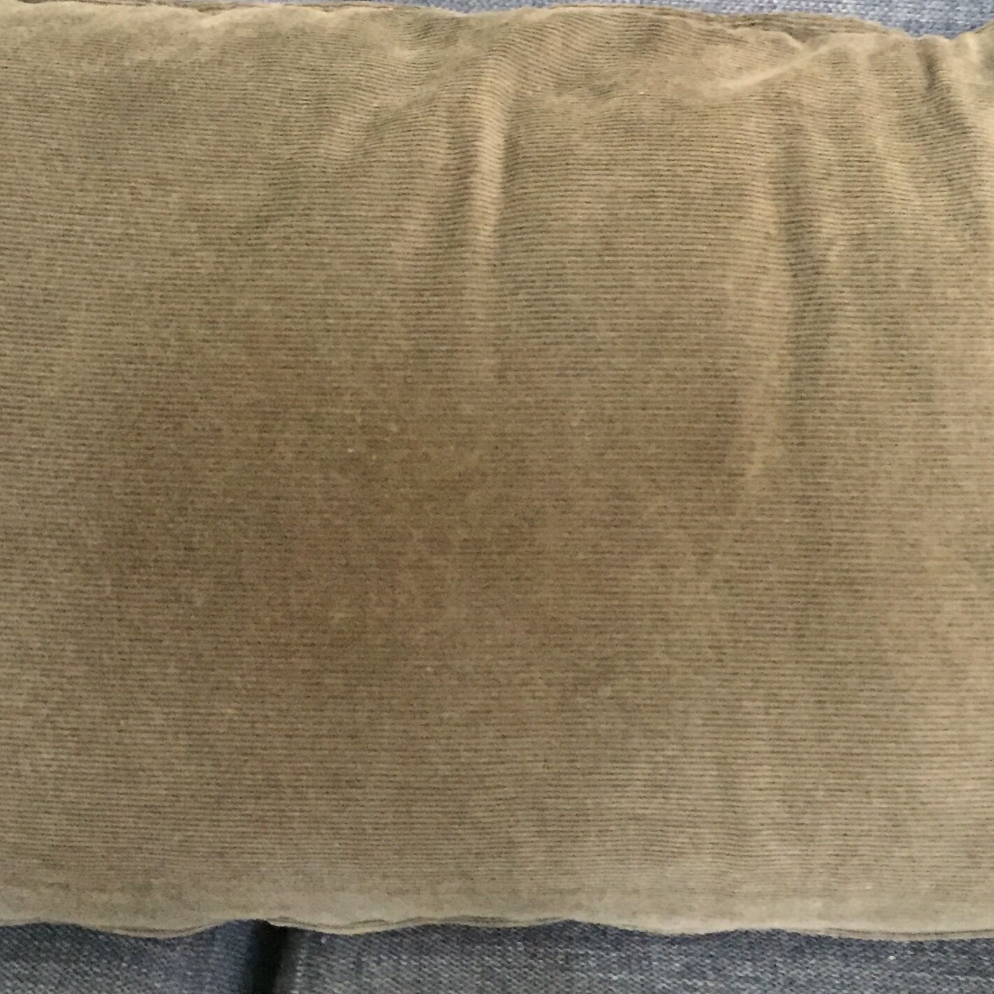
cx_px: 437
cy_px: 435
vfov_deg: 29.0
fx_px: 1917
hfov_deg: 29.0
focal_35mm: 59
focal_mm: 4.15
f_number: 2.2
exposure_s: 1/17
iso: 500
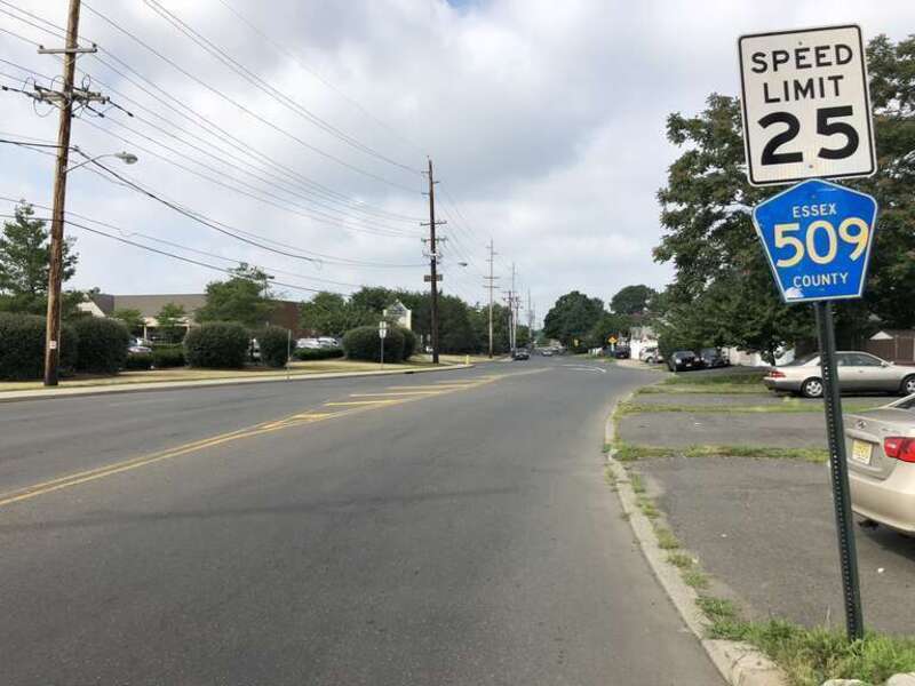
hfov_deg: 63.4
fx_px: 740
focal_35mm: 28
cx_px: 458
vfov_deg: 49.7
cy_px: 343
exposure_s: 1/2024
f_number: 1.8
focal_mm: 4
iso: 20
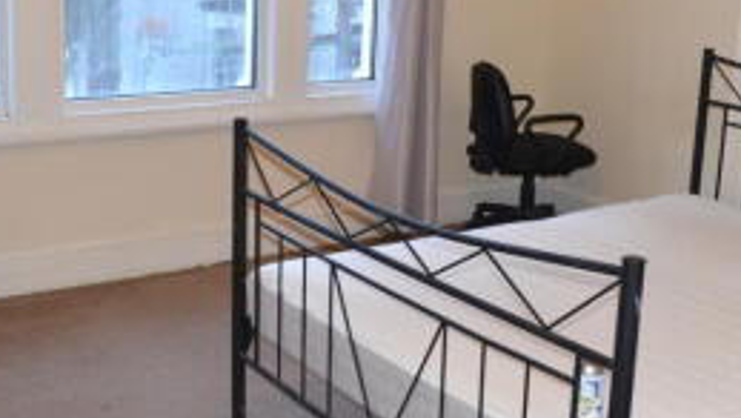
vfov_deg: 23.0
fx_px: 1022
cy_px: 145
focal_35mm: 52
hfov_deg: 39.8
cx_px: 415
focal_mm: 18
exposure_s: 1/60
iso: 1800
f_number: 3.5
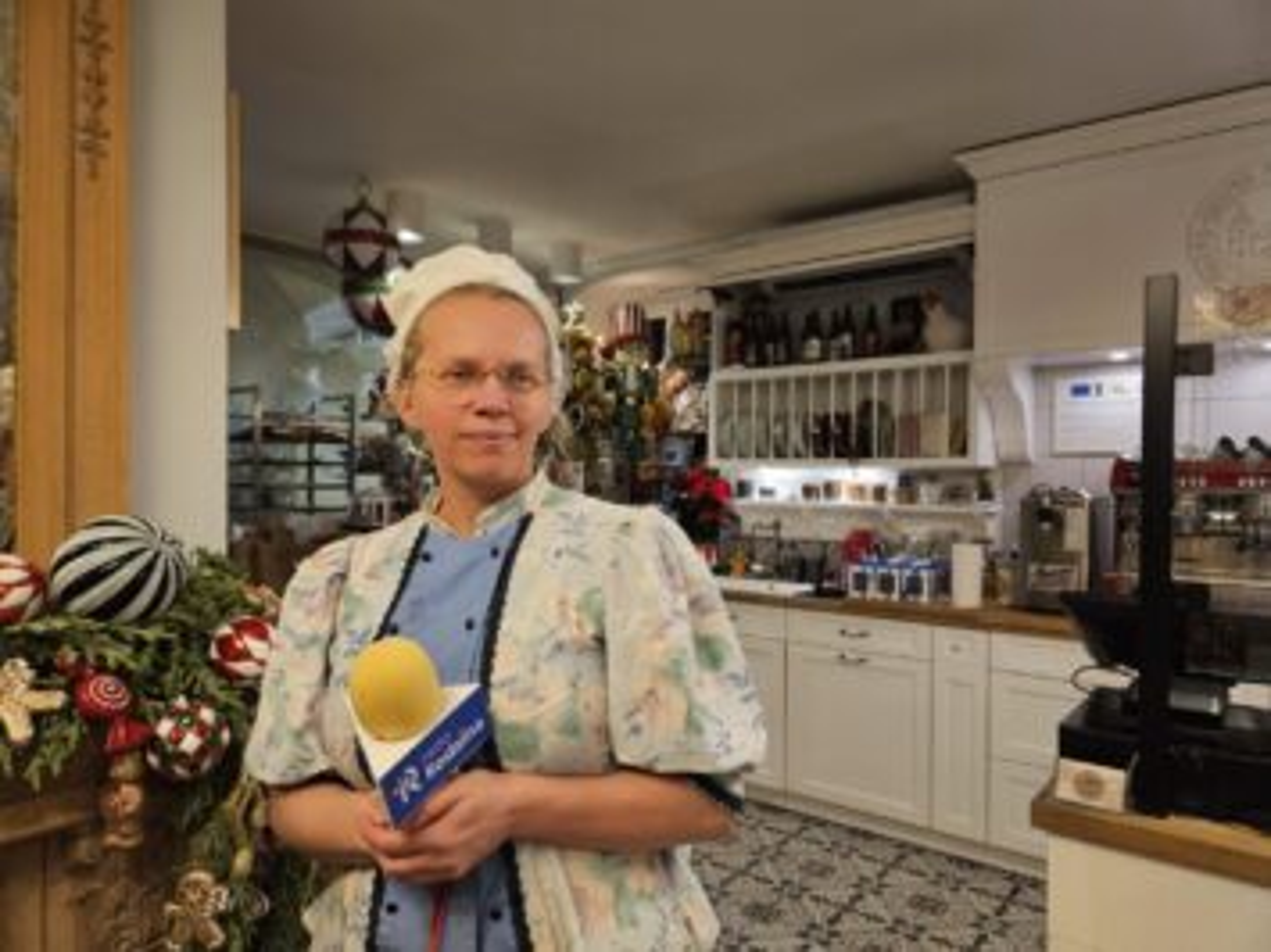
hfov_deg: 73.9
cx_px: 636
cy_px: 476
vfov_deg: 58.9
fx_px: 844
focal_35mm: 23
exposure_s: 1/100
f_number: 1.8
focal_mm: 5.4
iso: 160
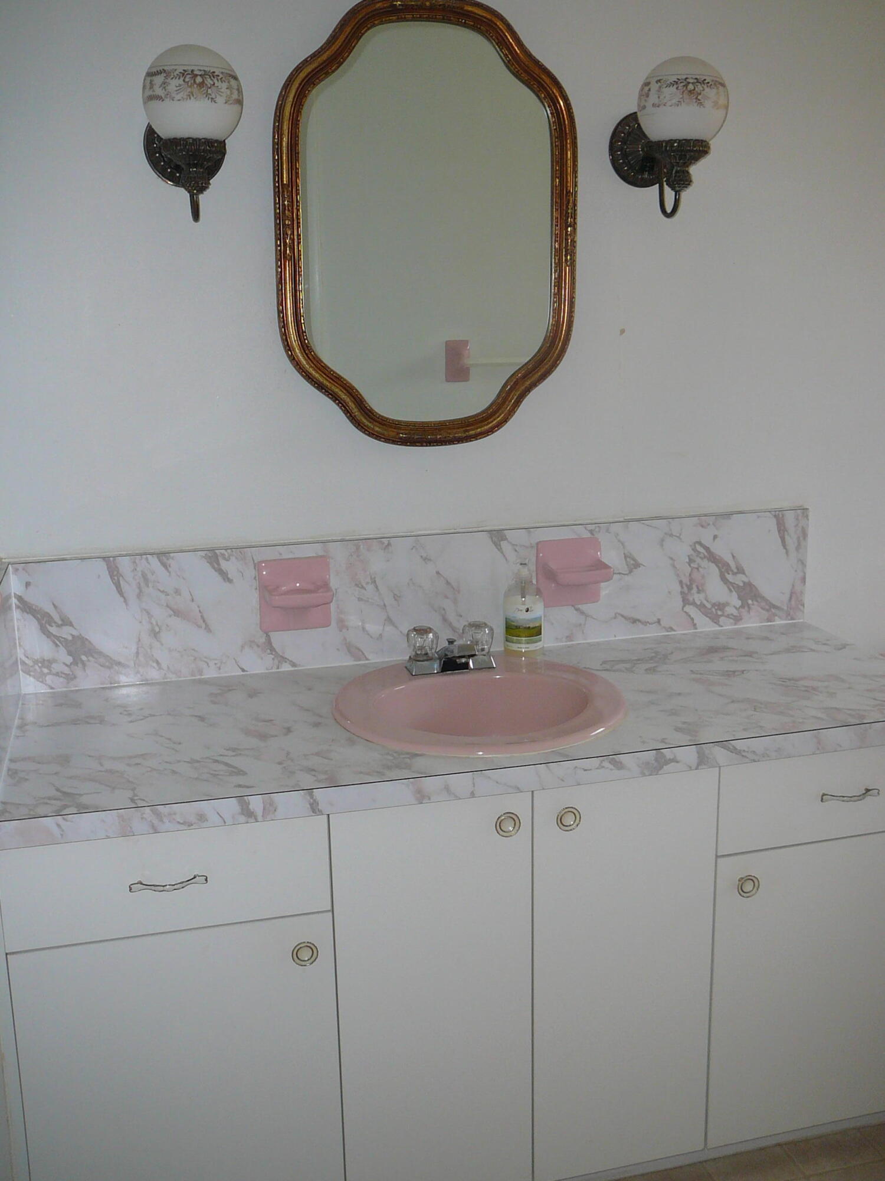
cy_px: 590
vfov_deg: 52.6
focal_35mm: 35
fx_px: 1193
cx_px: 442
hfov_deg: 40.7
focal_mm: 5.2
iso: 100
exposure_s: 1/30
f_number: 2.8
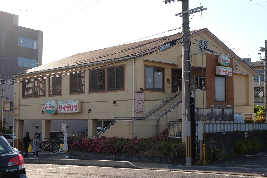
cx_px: 134
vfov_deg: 25.1
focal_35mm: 54
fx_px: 400
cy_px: 89
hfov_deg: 36.9
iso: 200
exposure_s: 1/340
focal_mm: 35.8
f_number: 5.6
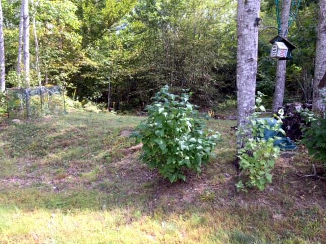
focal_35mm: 29
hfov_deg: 61.7
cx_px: 163
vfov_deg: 48.2
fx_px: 273
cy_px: 122
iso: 25
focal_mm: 4.15
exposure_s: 1/120
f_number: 2.2
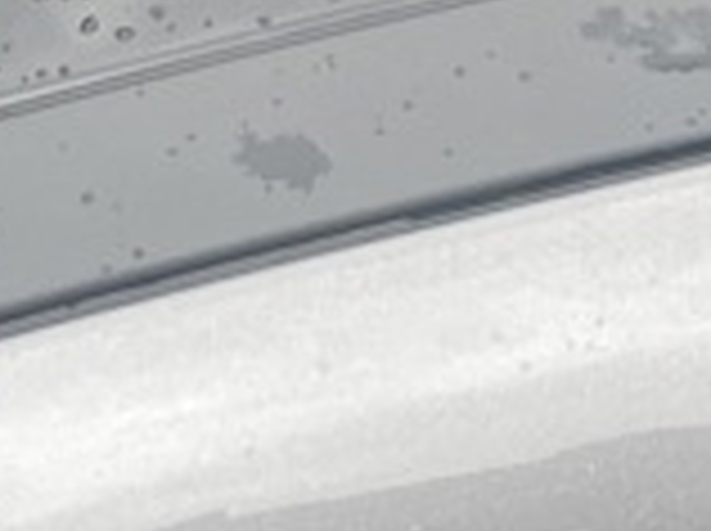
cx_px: 369
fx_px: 2707
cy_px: -639
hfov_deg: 15.0
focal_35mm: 132
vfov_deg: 10.1
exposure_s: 1/121
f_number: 1.6
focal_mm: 4.2
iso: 64
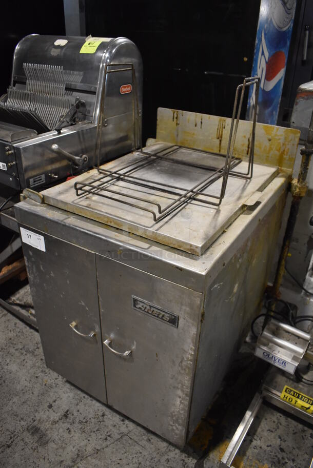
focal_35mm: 27
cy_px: 234
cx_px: 156
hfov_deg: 48.0
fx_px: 352
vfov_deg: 67.3
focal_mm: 18
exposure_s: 1/125
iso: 2000
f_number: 3.5
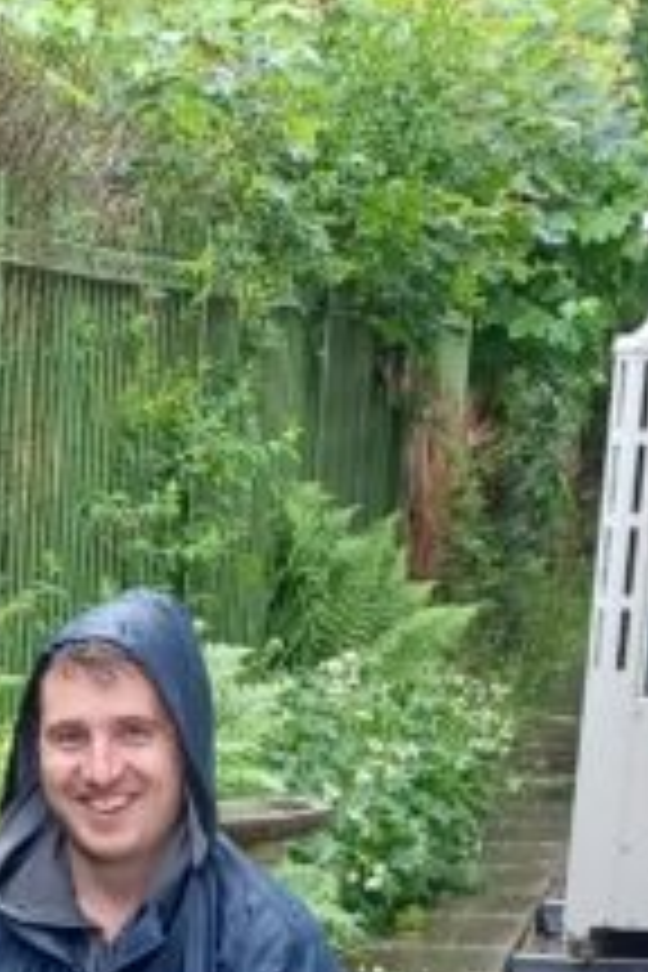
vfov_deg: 15.2
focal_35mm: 123
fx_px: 3321
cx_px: -432
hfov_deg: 10.6
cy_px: 1544
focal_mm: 4.6
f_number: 1.8
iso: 80
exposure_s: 1/50
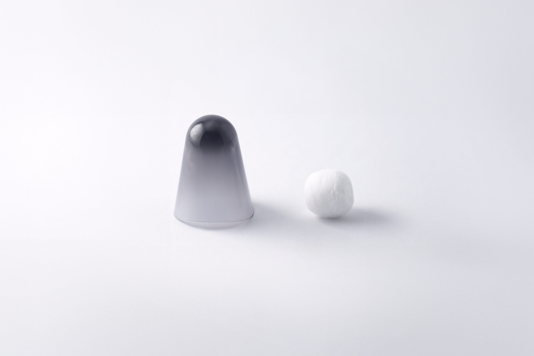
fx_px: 1261
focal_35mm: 85
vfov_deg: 16.1
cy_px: 178
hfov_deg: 23.9
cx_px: 267
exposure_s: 1/3
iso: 100
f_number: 7.1
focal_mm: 85
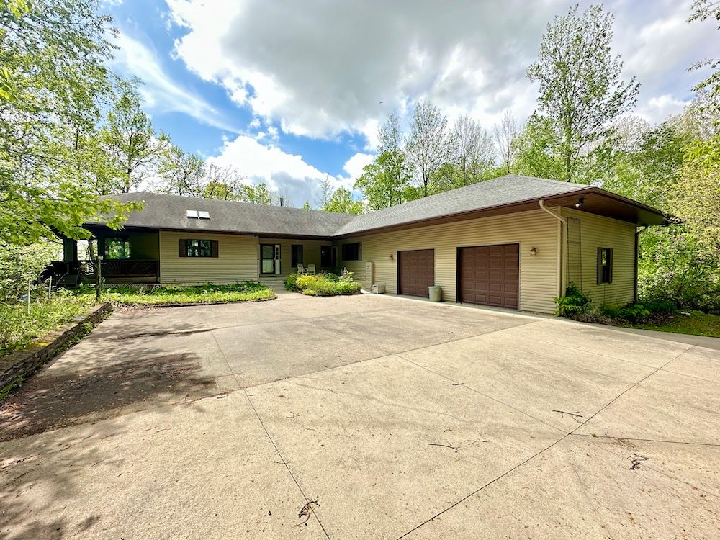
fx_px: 291
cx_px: 360
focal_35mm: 14
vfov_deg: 85.7
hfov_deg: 102.1
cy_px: 270
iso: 40
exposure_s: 1/390
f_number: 2.2
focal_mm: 2.22
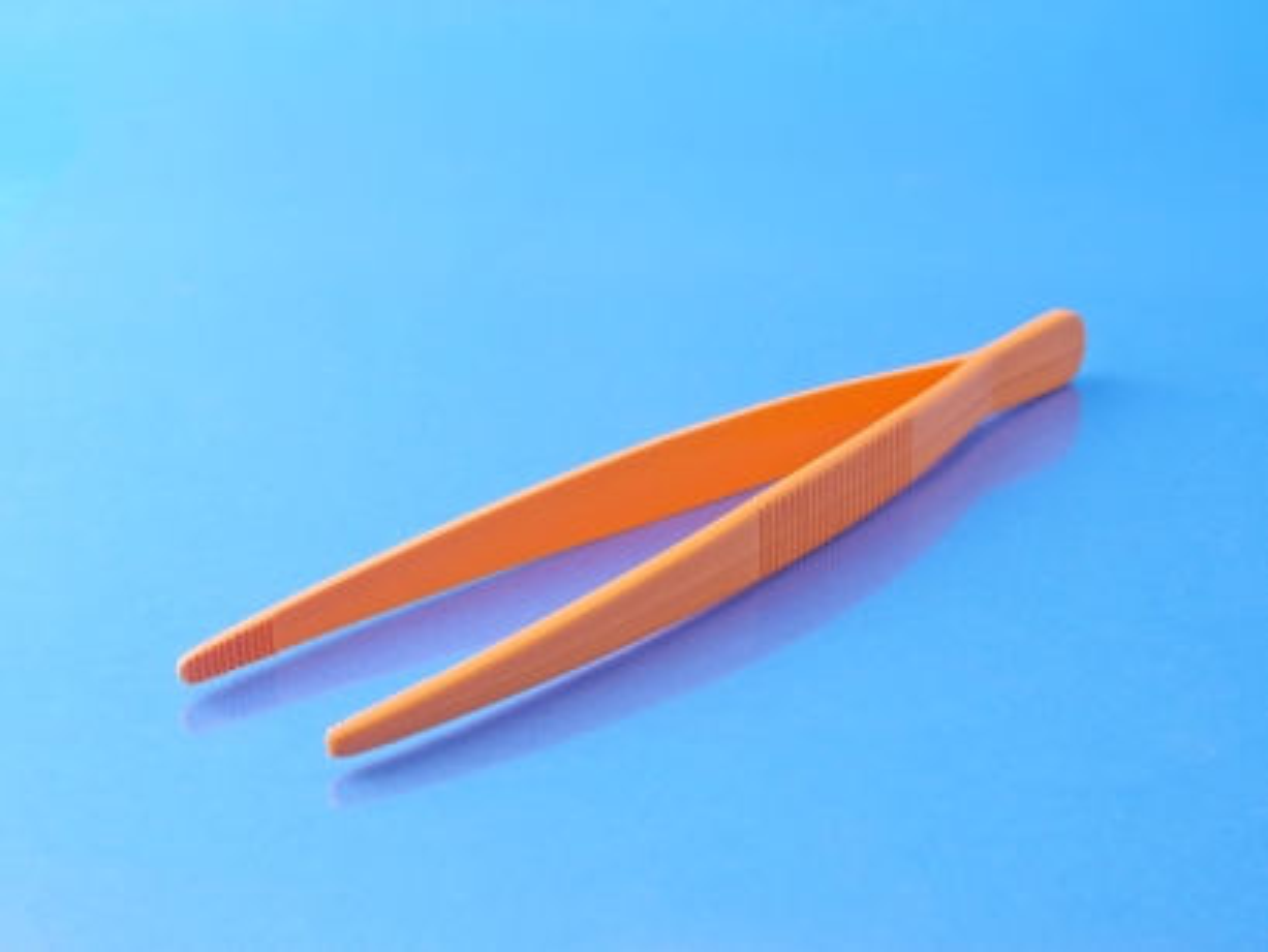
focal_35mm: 76
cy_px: 476
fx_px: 2785
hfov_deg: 25.7
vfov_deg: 19.4
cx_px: 634
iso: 200
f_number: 9
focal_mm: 38
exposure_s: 1/100
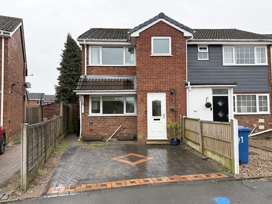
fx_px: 189
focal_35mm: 24
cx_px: 136
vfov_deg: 56.8
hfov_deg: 71.6
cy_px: 102
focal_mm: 6.76
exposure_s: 1/992
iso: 100
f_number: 1.78
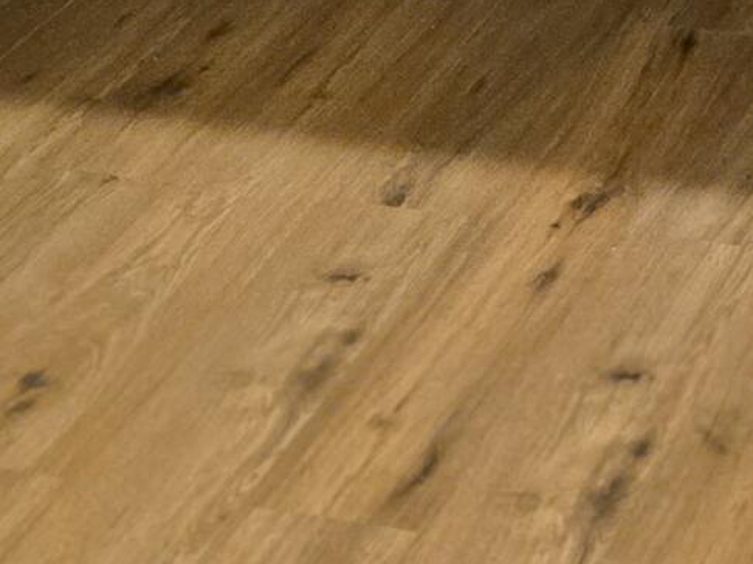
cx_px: 936
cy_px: -1038
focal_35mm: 142
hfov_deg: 13.5
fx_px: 3087
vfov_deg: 8.8
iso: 800
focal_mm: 5.4
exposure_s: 1/120
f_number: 1.8
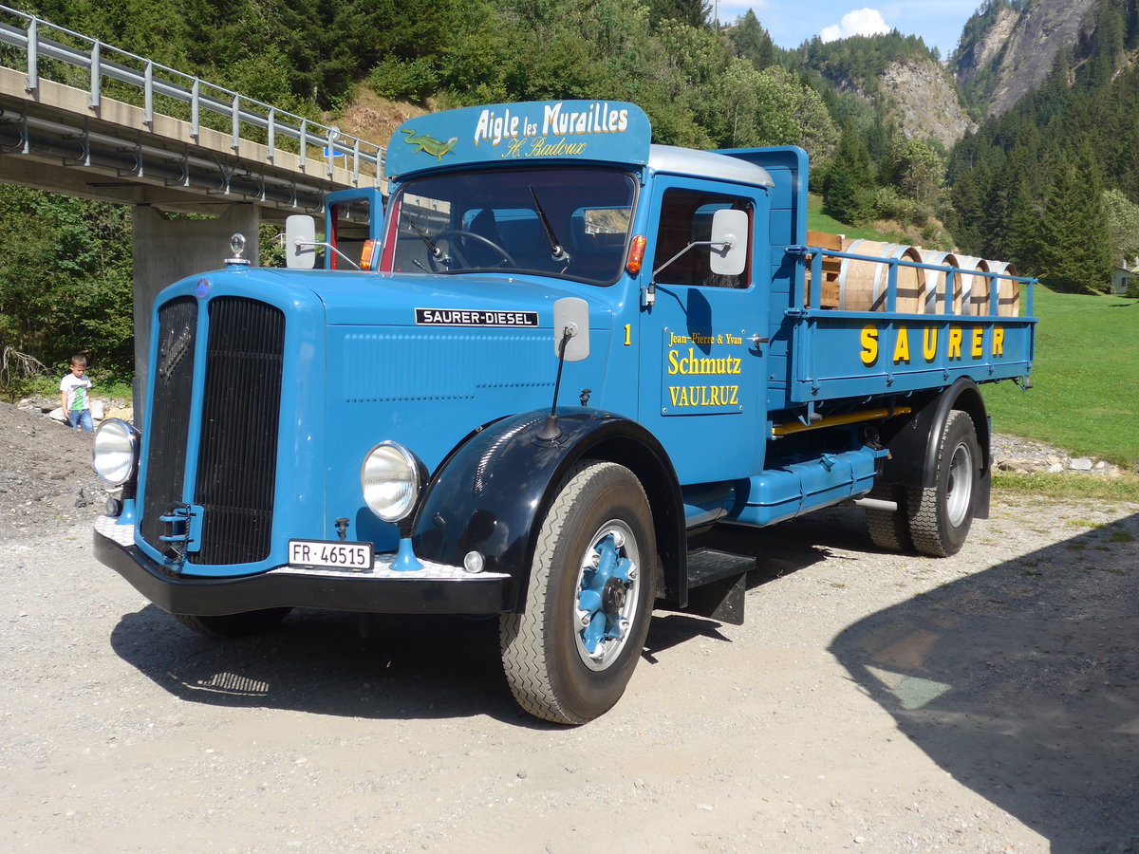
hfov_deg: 47.9
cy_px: 427
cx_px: 570
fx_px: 1283
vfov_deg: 36.8
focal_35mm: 39
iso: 80
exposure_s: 1/1000
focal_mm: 8
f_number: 2.8
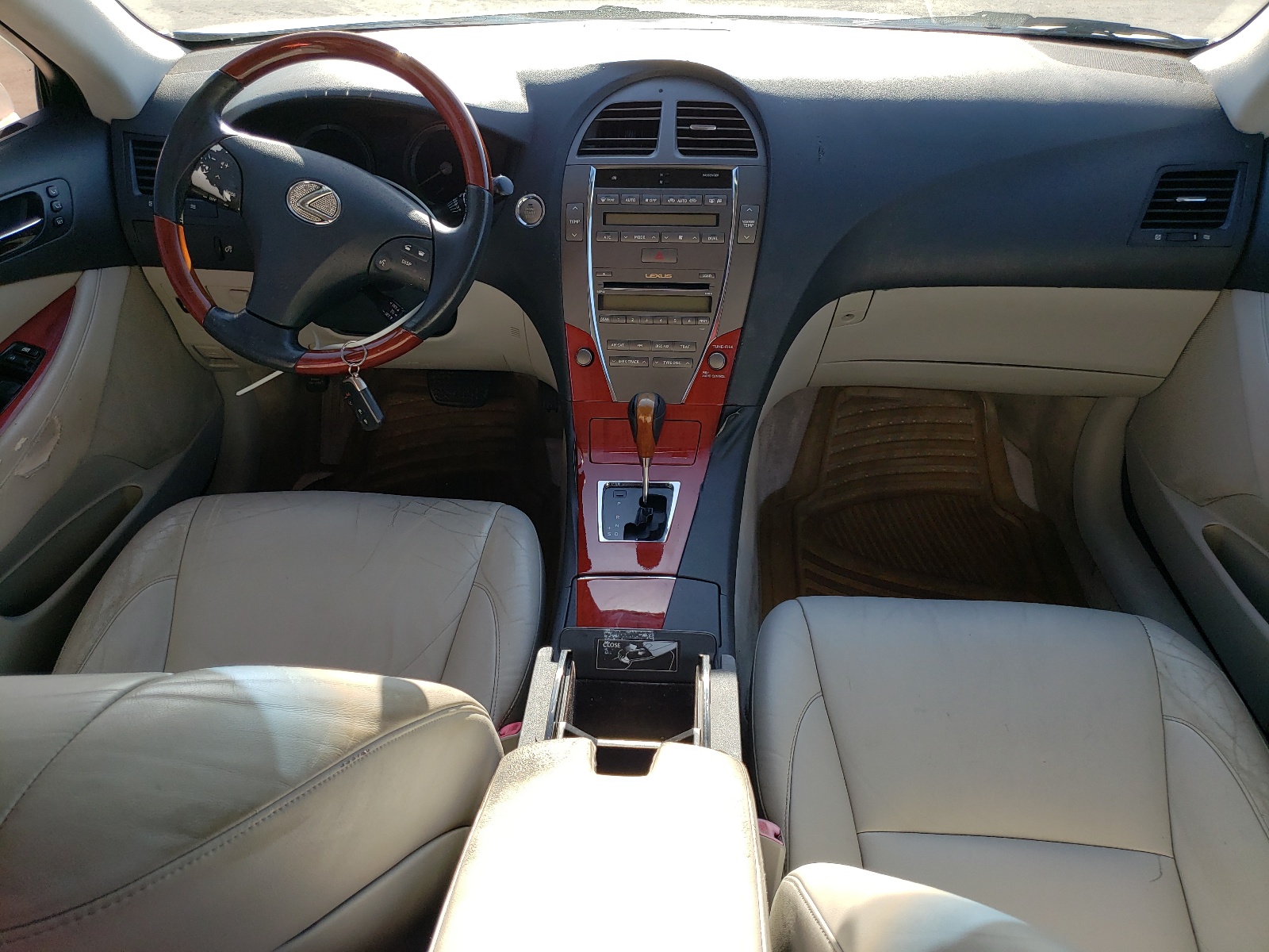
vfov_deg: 53.1
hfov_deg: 67.3
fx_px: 953
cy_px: 476
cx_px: 634
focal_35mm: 26
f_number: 1.5
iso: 50
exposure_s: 1/588
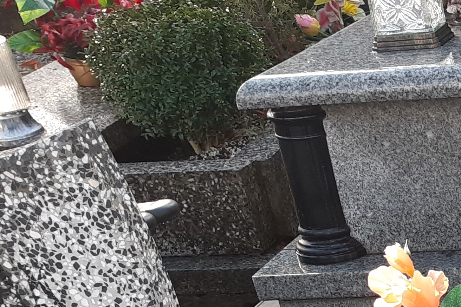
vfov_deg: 12.8
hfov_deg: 18.1
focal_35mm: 95
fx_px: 1216
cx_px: 772
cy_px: 580
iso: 40
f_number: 1.7
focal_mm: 3.92
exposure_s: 1/148
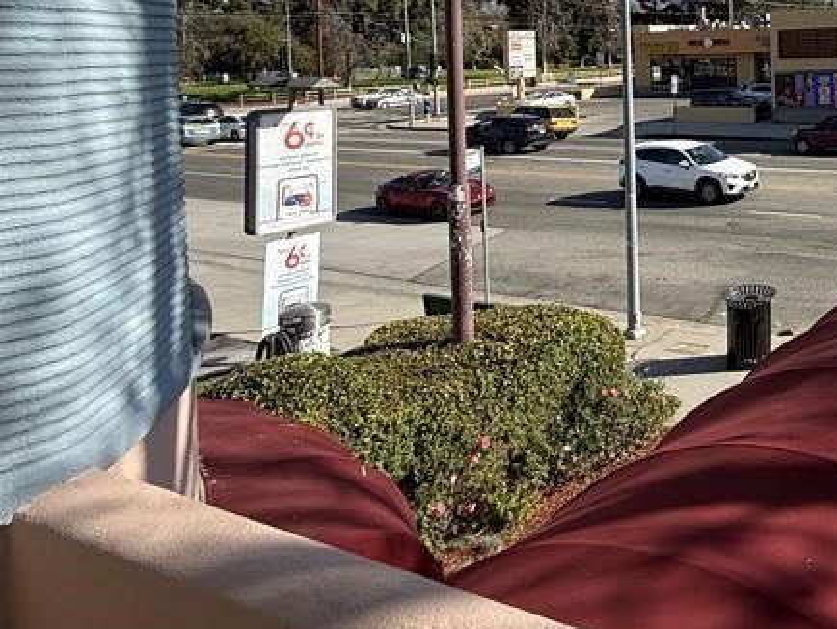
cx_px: 864
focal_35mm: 33
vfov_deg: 39.0
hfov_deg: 45.3
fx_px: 798
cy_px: 31
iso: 50
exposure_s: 1/2237
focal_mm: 2.22
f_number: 2.2
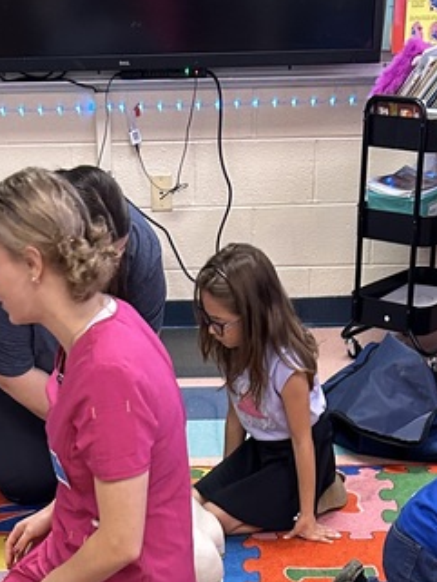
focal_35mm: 83
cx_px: 158
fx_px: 1396
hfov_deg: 17.8
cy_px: 861
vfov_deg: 20.4
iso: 200
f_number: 1.5
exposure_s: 1/60
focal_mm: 5.7
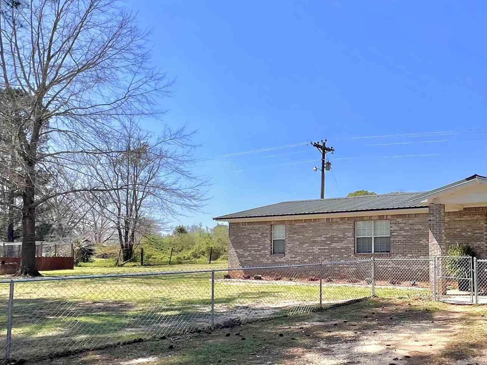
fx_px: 436
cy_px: 219
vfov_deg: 45.2
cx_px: 402
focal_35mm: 31
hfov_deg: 53.7
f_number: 1.8
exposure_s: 1/1672
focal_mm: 1.57
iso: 32
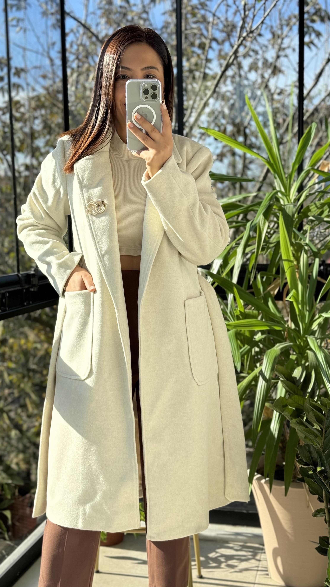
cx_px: 162
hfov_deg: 22.6
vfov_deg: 39.2
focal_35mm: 53
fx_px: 824
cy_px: 296
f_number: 1.78
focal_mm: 6.86
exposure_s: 1/832
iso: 64
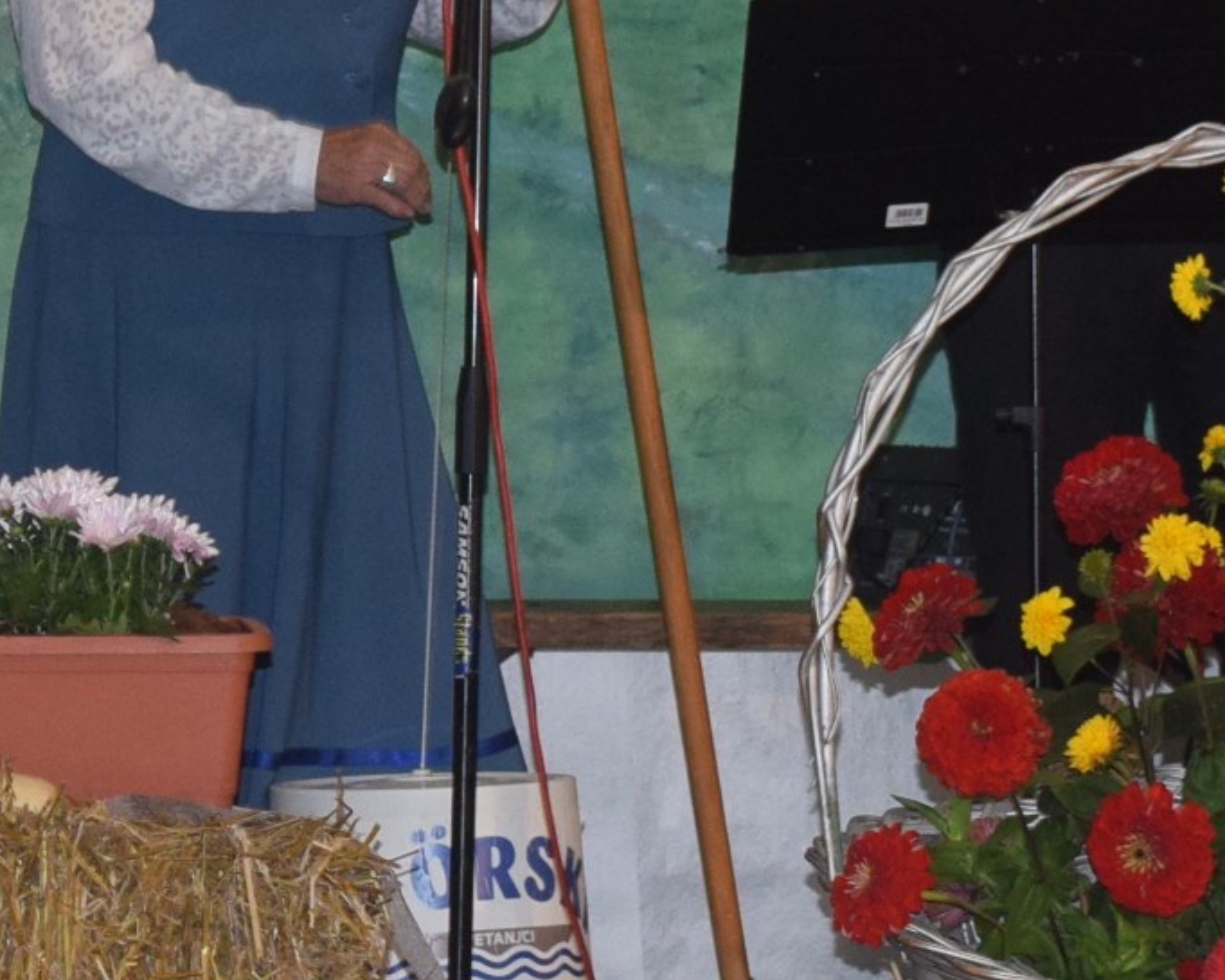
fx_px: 10769
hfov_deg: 6.5
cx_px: 1040
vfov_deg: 5.2
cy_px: 766
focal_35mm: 297
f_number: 5.3
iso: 1000
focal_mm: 48
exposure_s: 1/60
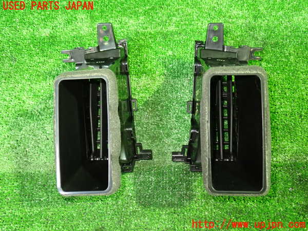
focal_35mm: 32
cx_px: 154
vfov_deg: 44.2
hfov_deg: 56.8
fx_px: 285
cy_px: 116
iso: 800
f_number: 2.4
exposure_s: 1/20
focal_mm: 5.79
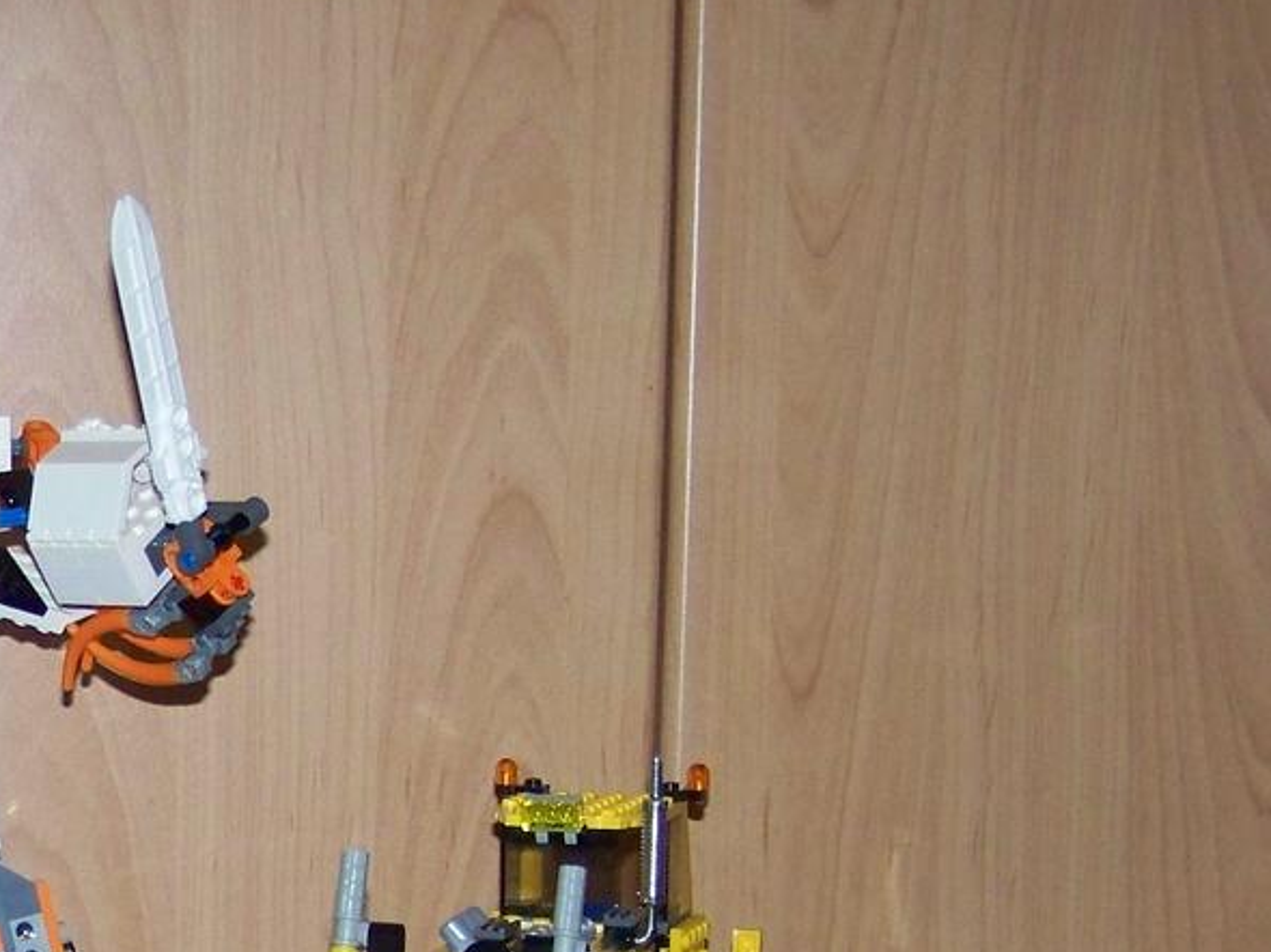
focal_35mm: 99
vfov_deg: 14.7
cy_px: 976
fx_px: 3634
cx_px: -261
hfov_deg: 18.8
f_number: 2.8
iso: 200
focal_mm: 6.3
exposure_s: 1/30
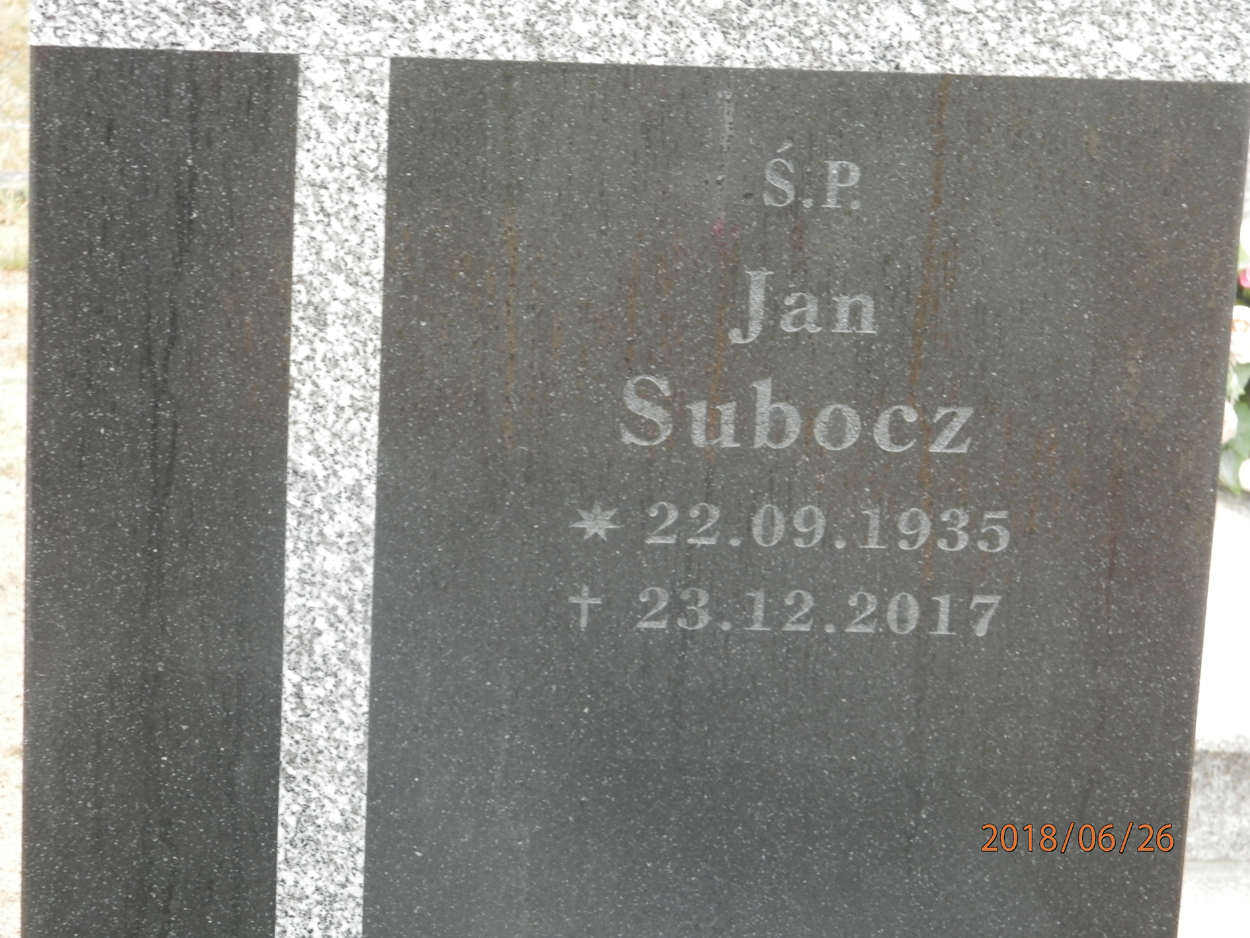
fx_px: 3828
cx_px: 625
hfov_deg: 18.5
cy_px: 469
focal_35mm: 106
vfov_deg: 14.0
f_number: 4.5
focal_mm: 19
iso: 200
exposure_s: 1/30
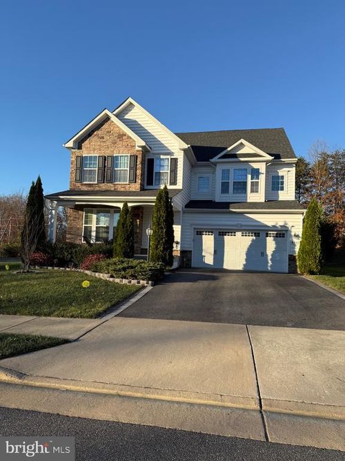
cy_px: 230
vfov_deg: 71.6
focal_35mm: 24
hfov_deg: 56.8
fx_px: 319
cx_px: 172
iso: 80
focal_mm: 6.76
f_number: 1.78
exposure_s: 1/2299
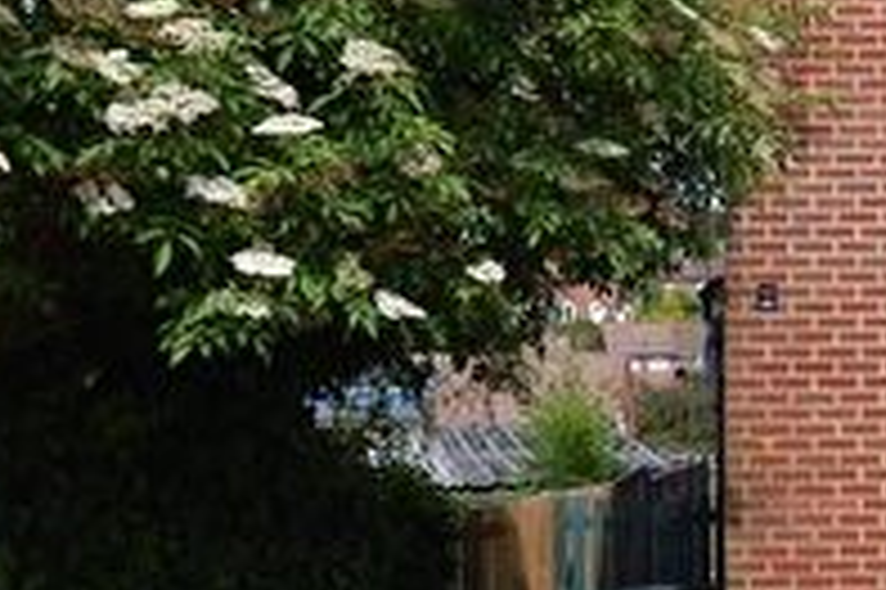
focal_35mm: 64
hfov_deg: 30.1
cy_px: 146
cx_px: 792
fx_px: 1574
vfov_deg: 21.0
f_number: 7.1
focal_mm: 12
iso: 100
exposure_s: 1/200
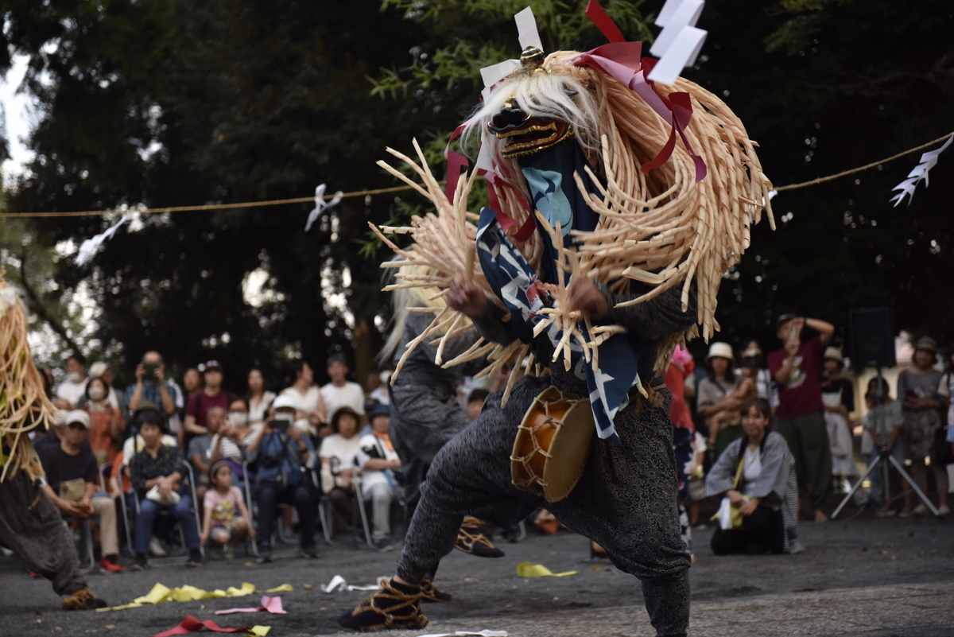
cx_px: 477
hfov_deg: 28.8
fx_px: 1856
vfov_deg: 19.5
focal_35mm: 70
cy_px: 318
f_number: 2.8
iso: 1600
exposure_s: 1/200
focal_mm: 70
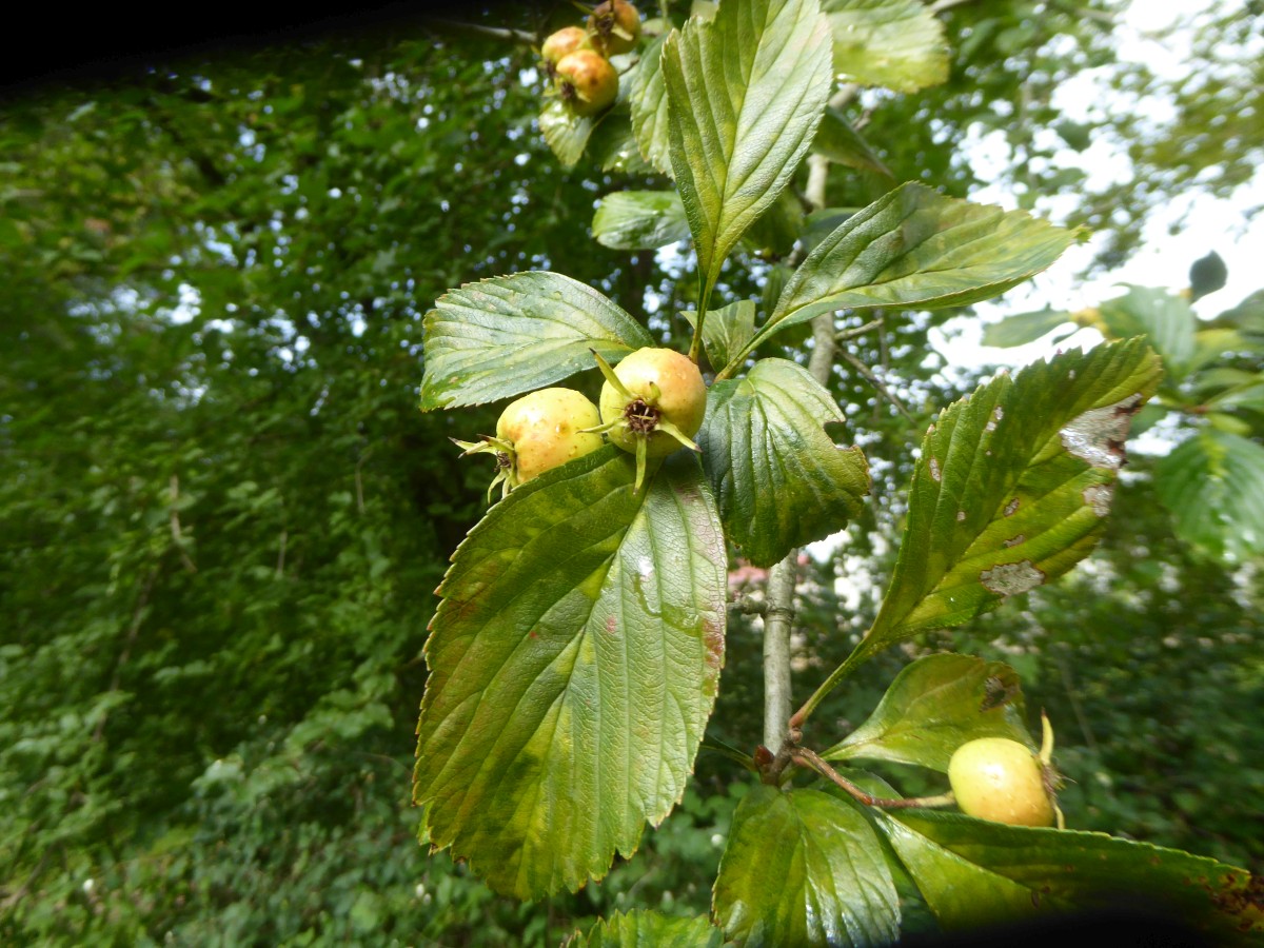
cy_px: 474
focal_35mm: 24
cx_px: 632
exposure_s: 1/160
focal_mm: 4.3
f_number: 3.3
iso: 100
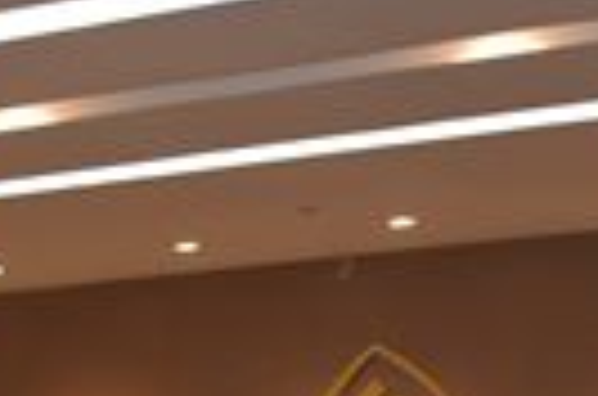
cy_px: 542
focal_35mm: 163
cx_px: -279
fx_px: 2701
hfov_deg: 12.1
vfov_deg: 8.2
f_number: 3.5
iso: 450
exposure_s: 1/60
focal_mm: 18
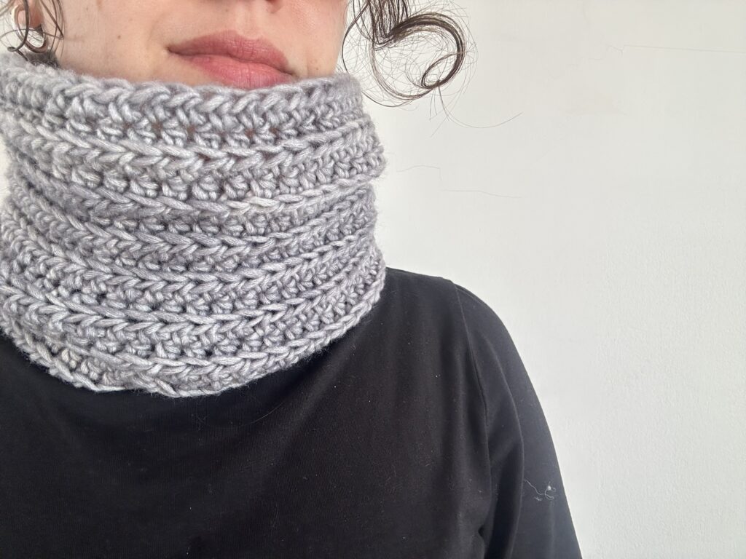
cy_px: 280
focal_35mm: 23
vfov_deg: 58.9
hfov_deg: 73.9
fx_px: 496
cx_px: 373
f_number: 1.9
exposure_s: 1/103
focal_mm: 2.69
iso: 80
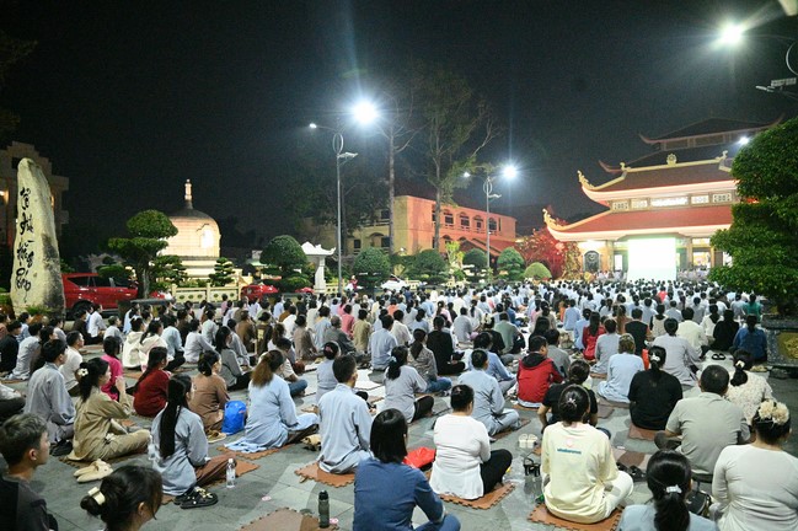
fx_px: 532
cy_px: 266
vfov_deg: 53.1
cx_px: 399
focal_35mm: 24
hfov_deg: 73.8
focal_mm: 24
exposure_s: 1/200
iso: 40000
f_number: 4.5
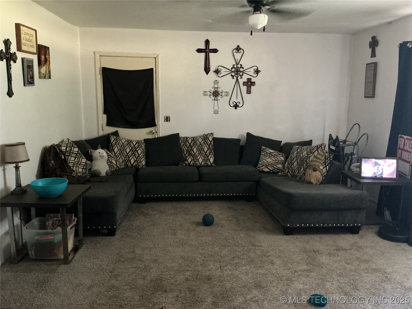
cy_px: 154
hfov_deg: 61.7
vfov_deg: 48.2
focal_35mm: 29
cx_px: 206
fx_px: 345
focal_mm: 3
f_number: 1.8
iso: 500
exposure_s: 1/20
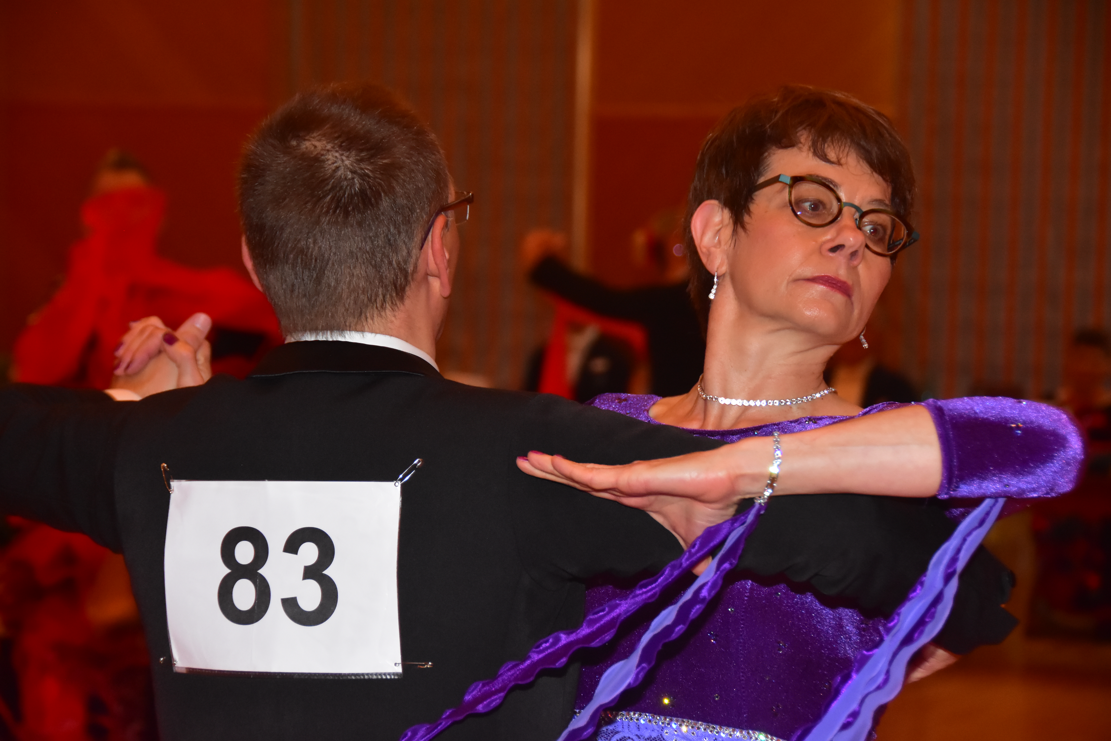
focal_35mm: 123
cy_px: 370
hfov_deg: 16.7
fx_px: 3796
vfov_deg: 11.1
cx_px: 556
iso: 2500
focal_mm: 82
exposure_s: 1/160
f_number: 5
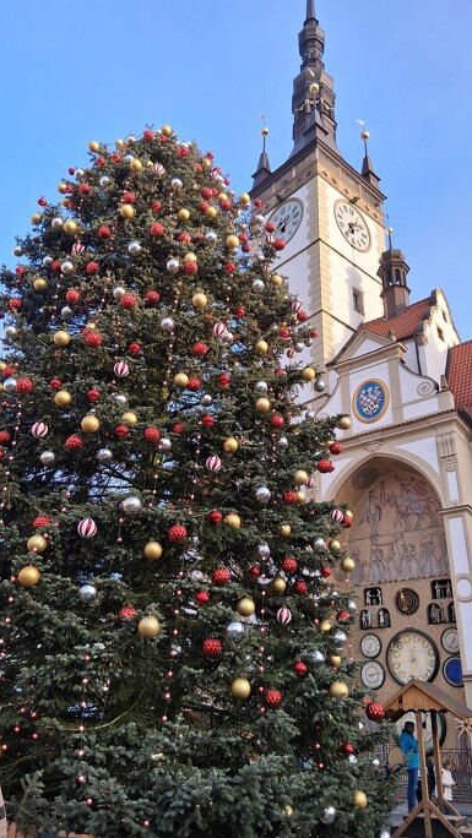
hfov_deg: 40.2
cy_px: 410
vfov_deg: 66.1
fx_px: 645
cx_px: 240
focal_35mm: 29
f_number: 1.8
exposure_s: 1/135
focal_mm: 3.98
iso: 25
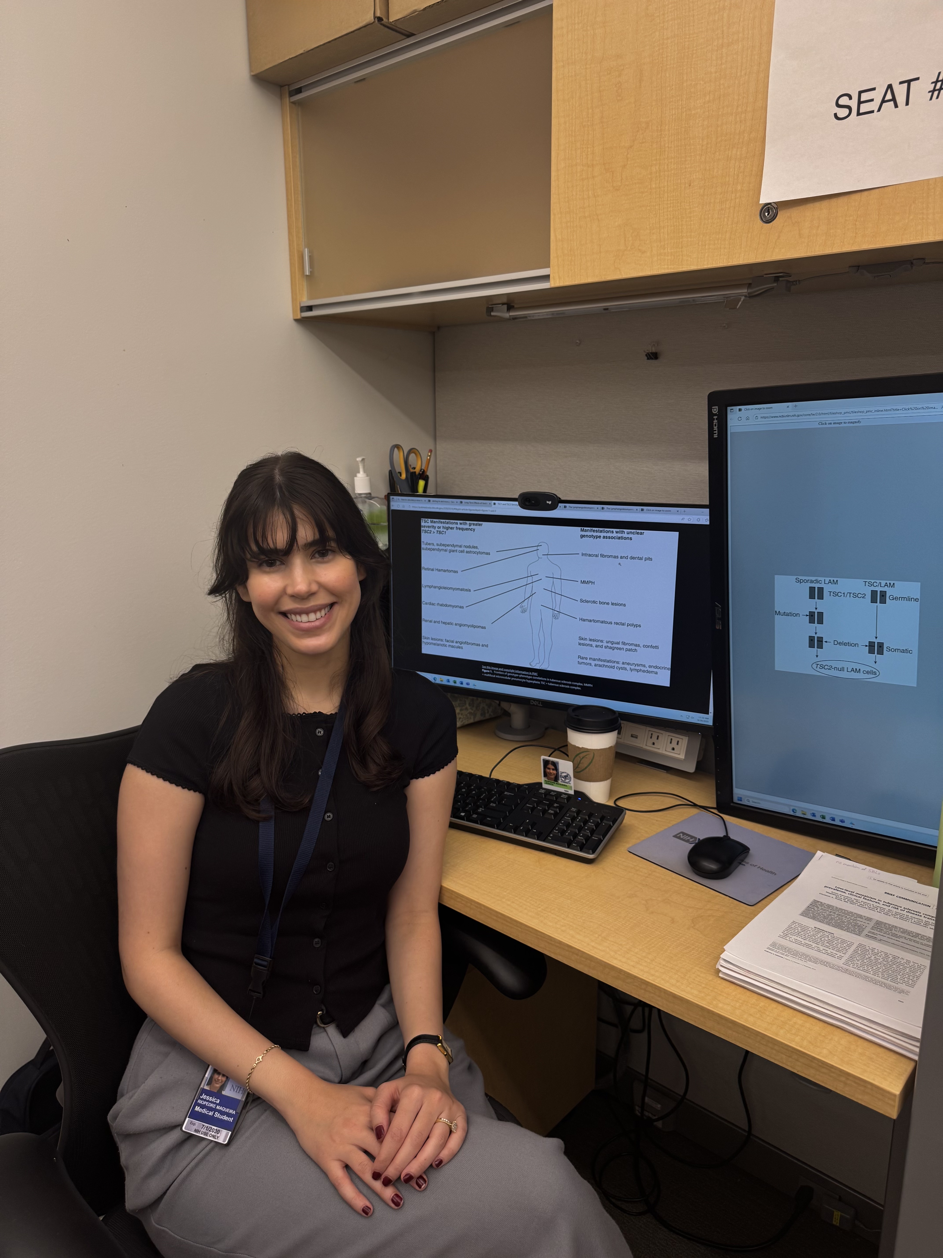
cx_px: 472
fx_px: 872
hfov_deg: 56.8
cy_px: 629
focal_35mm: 24
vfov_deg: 71.6
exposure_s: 1/120
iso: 125
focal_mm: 6.76
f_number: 1.78
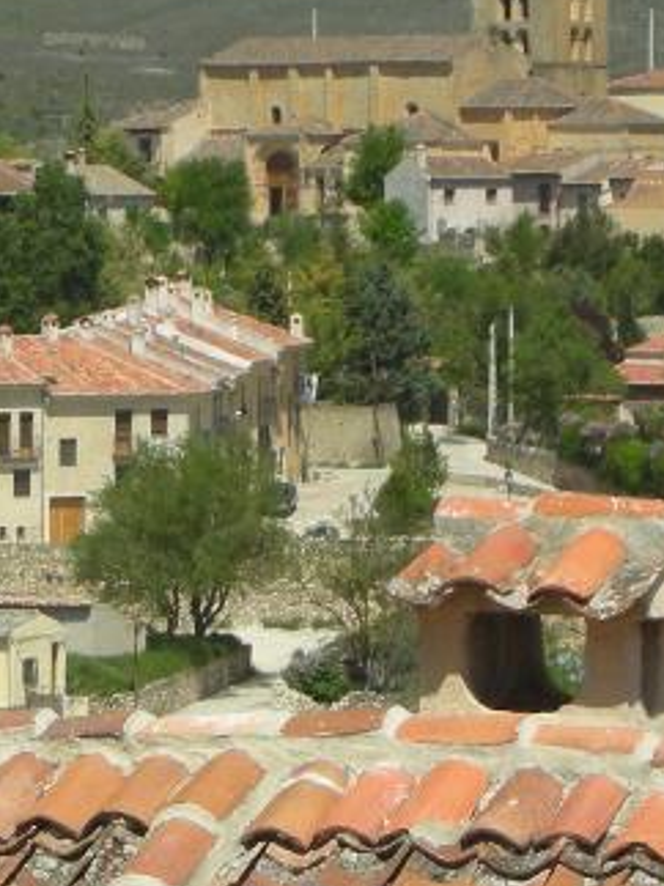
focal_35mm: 309
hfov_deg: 4.8
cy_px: 503
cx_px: 110
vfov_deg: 6.4
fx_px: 7908
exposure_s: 1/270
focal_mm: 17.4
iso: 50
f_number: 5.4
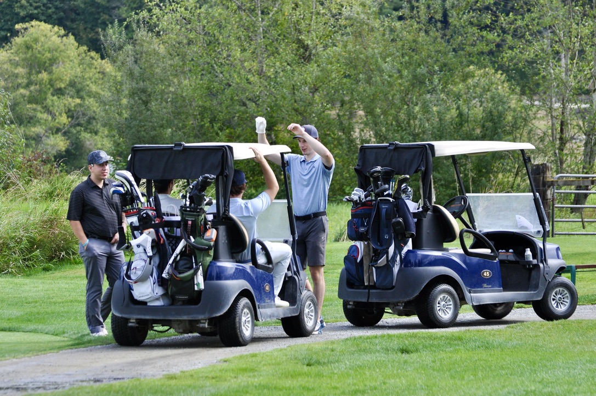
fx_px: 3026
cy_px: 198
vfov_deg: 7.5
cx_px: 298
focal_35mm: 183
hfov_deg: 11.2
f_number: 4.8
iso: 400
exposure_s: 1/1250
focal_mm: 122
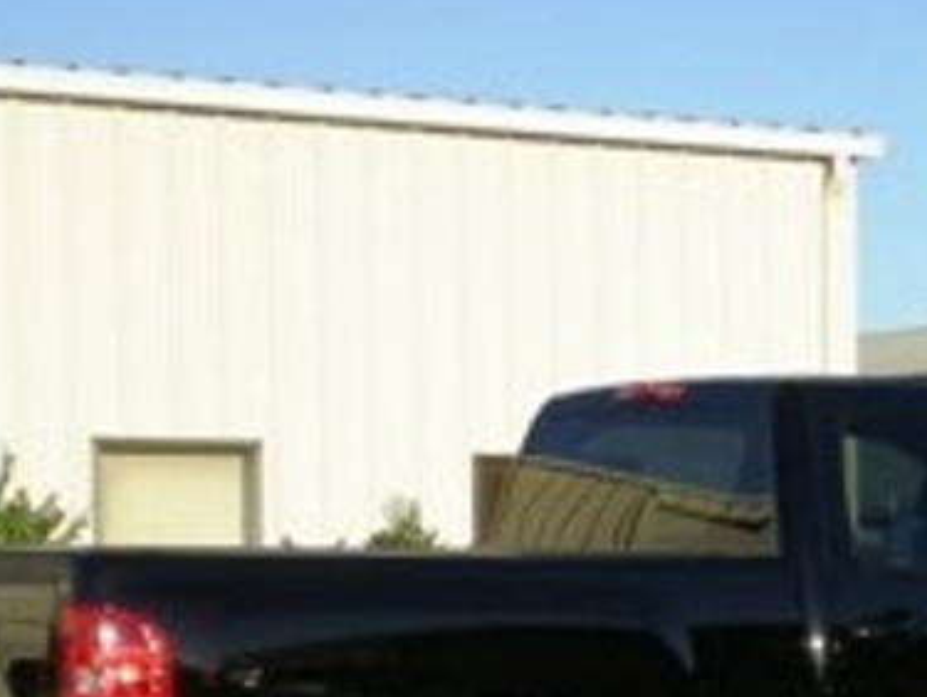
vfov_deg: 12.2
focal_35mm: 120
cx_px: 779
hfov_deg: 16.2
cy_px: 739
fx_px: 3217
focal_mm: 7.4
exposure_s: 1/262
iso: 50
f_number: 4.9
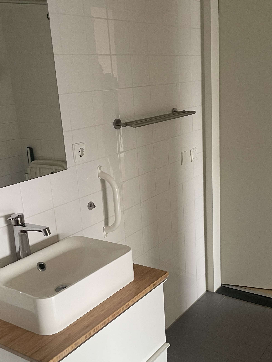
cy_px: 199
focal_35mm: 40
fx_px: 419
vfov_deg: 46.7
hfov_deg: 35.9
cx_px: 161
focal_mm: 4.2
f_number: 1.6
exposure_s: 1/60
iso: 250
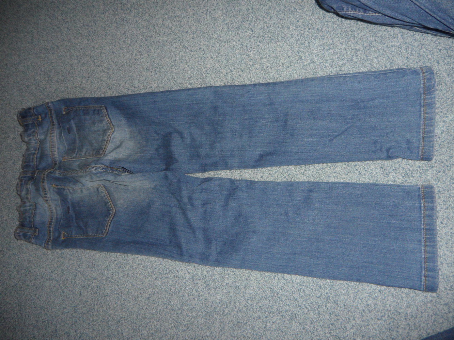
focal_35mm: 24
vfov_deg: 56.8
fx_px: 315
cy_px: 170
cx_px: 227
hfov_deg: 71.6
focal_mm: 4.1
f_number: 2.9
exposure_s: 1/30
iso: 100
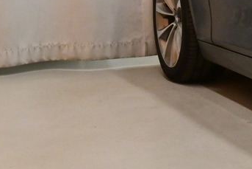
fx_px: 1190
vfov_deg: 8.0
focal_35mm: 170
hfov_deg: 10.5
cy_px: -21
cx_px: 587
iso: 1250
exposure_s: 1/60
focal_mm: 24
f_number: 9
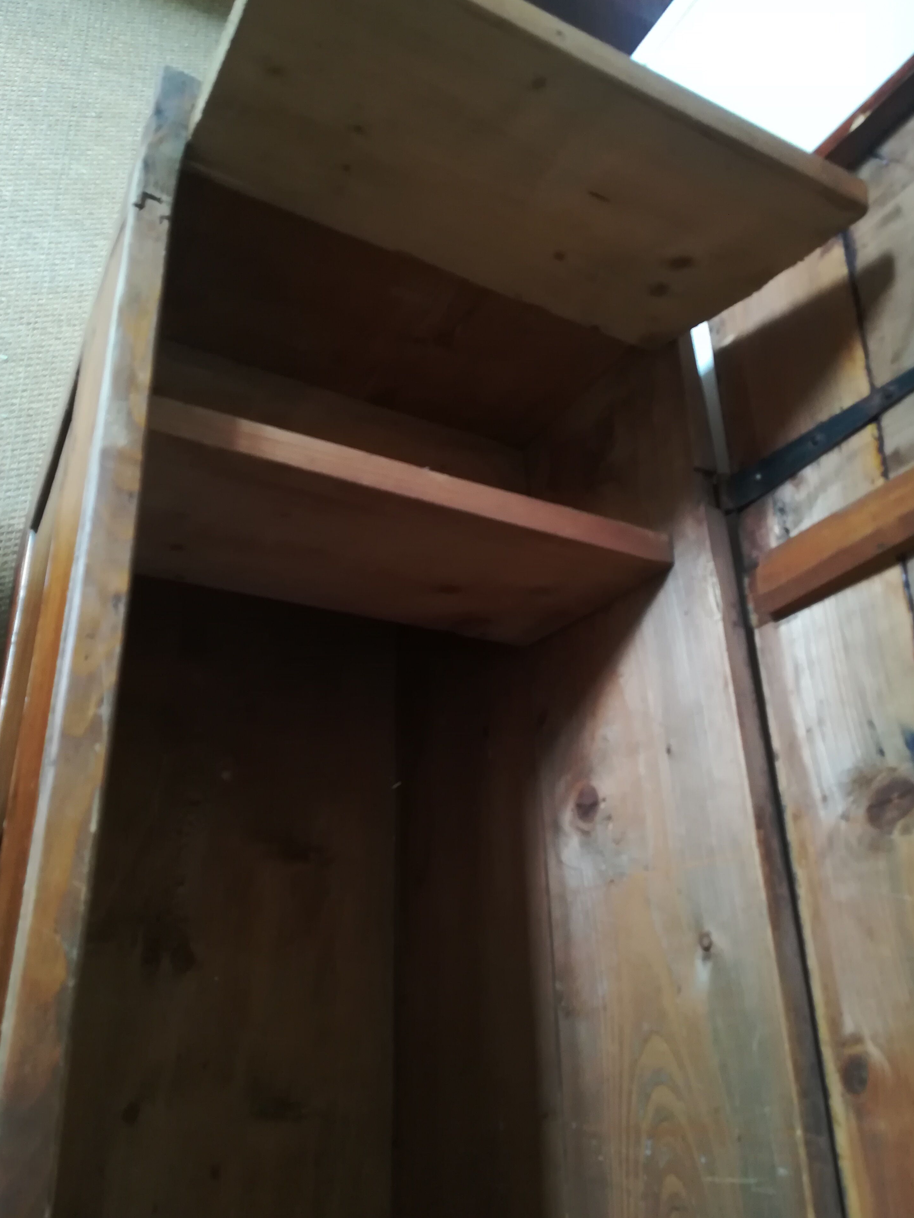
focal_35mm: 27
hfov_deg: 51.4
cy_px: 624
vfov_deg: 65.3
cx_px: 462
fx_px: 950
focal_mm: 3.83
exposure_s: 1/25
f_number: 2.2
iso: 400
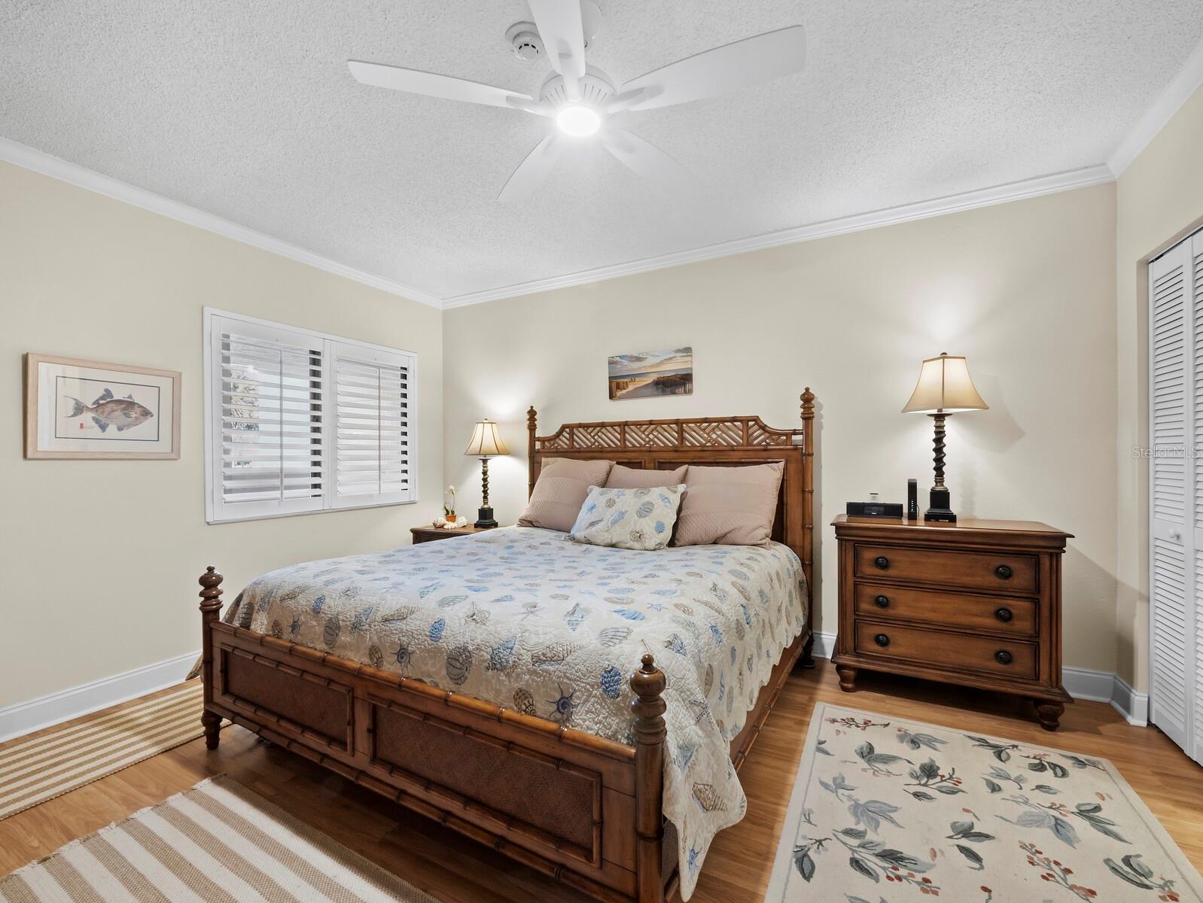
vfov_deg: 85.7
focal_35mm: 14
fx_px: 487
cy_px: 452
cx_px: 602
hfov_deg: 102.0
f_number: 13
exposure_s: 2
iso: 320
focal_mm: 7
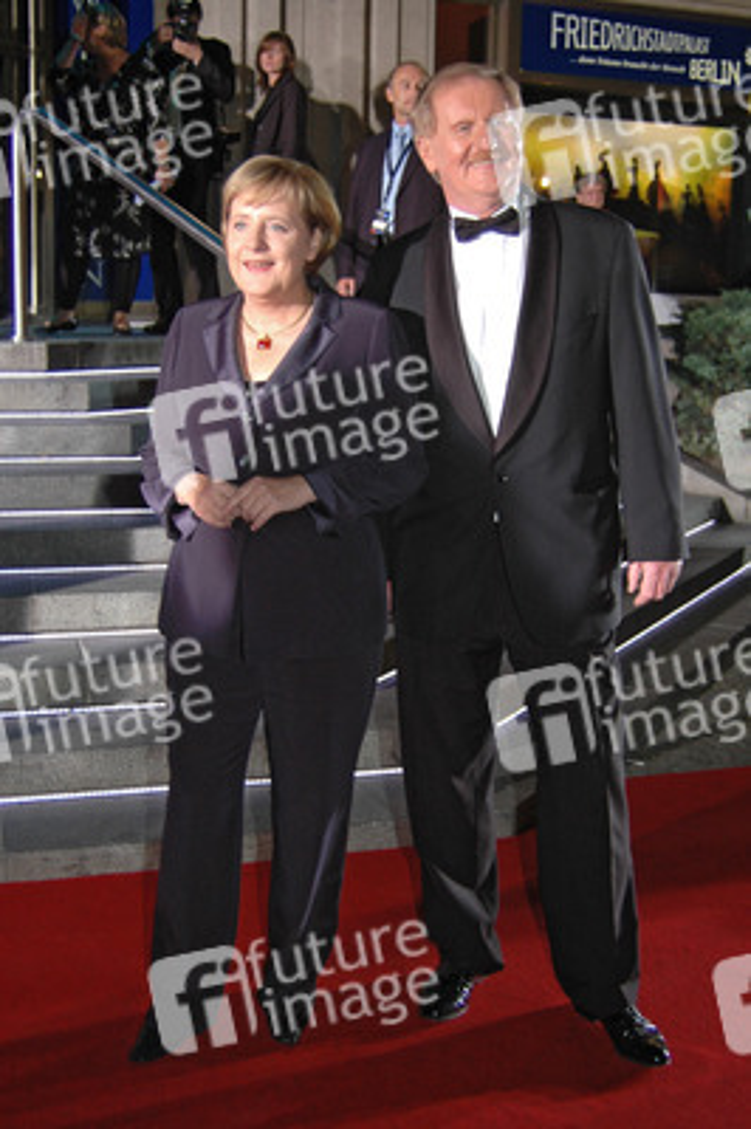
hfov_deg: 30.8
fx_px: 1363
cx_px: 376
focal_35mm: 44
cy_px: 564
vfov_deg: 45.0
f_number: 5
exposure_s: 1/60
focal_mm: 29
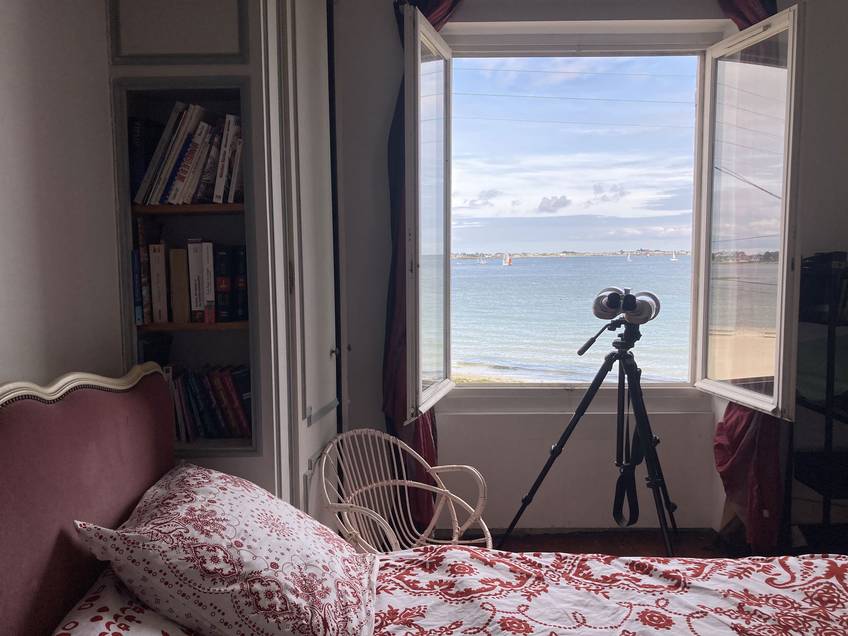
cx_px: 424
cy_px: 318
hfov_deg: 63.4
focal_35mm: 28
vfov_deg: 49.7
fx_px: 686
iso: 20
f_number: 1.8
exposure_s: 1/453
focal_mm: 3.99
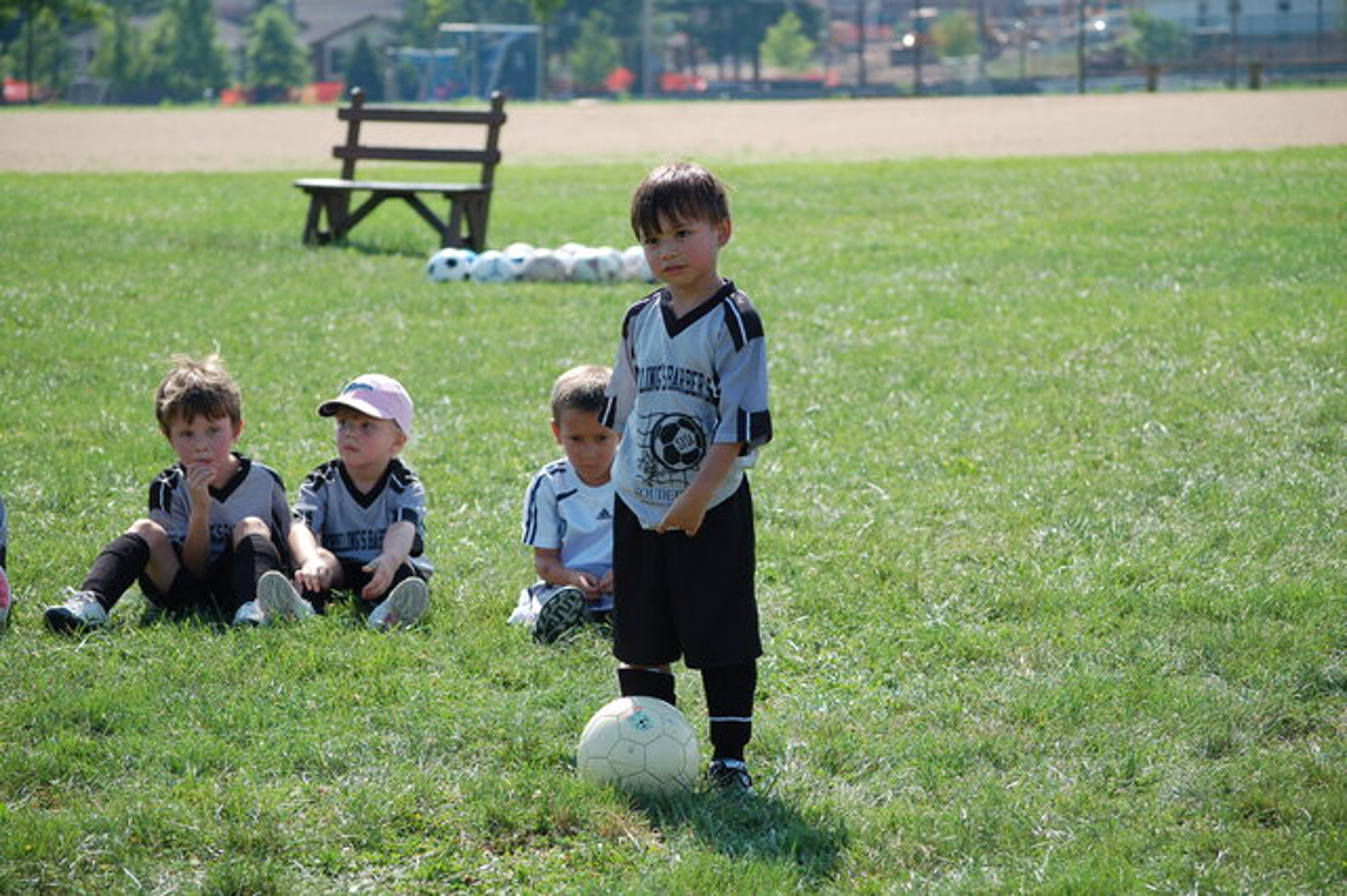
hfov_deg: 15.2
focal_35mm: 135
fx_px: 5048
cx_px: 674
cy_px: 448
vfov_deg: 10.1
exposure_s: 1/500
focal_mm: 90
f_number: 5.6
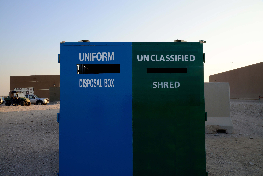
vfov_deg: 46.4
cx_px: 132
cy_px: 88
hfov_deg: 65.5
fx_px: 205
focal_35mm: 28
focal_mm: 28
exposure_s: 1/25
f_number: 16
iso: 200
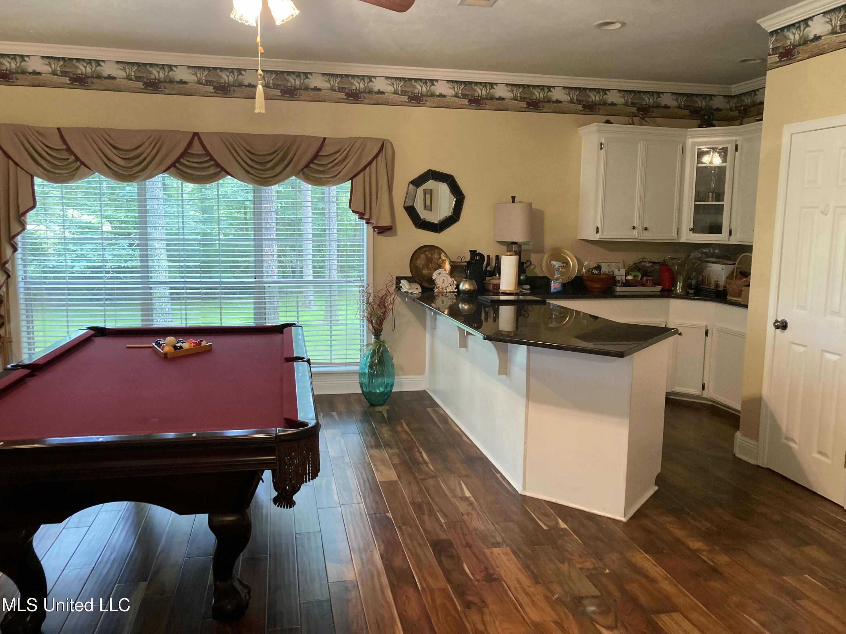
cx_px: 423
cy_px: 317
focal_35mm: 28
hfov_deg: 63.4
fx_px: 684
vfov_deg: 49.7
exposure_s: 1/60
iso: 250
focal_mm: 3.99
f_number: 1.8
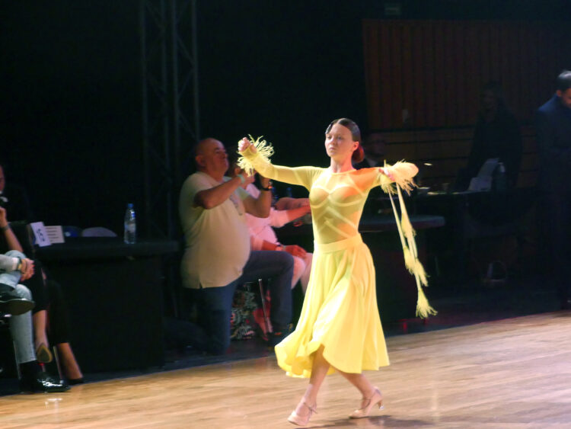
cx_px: 286
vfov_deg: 6.9
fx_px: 3531
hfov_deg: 9.2
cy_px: 214
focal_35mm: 214
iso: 640
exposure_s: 1/80
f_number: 2.8
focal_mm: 38.5
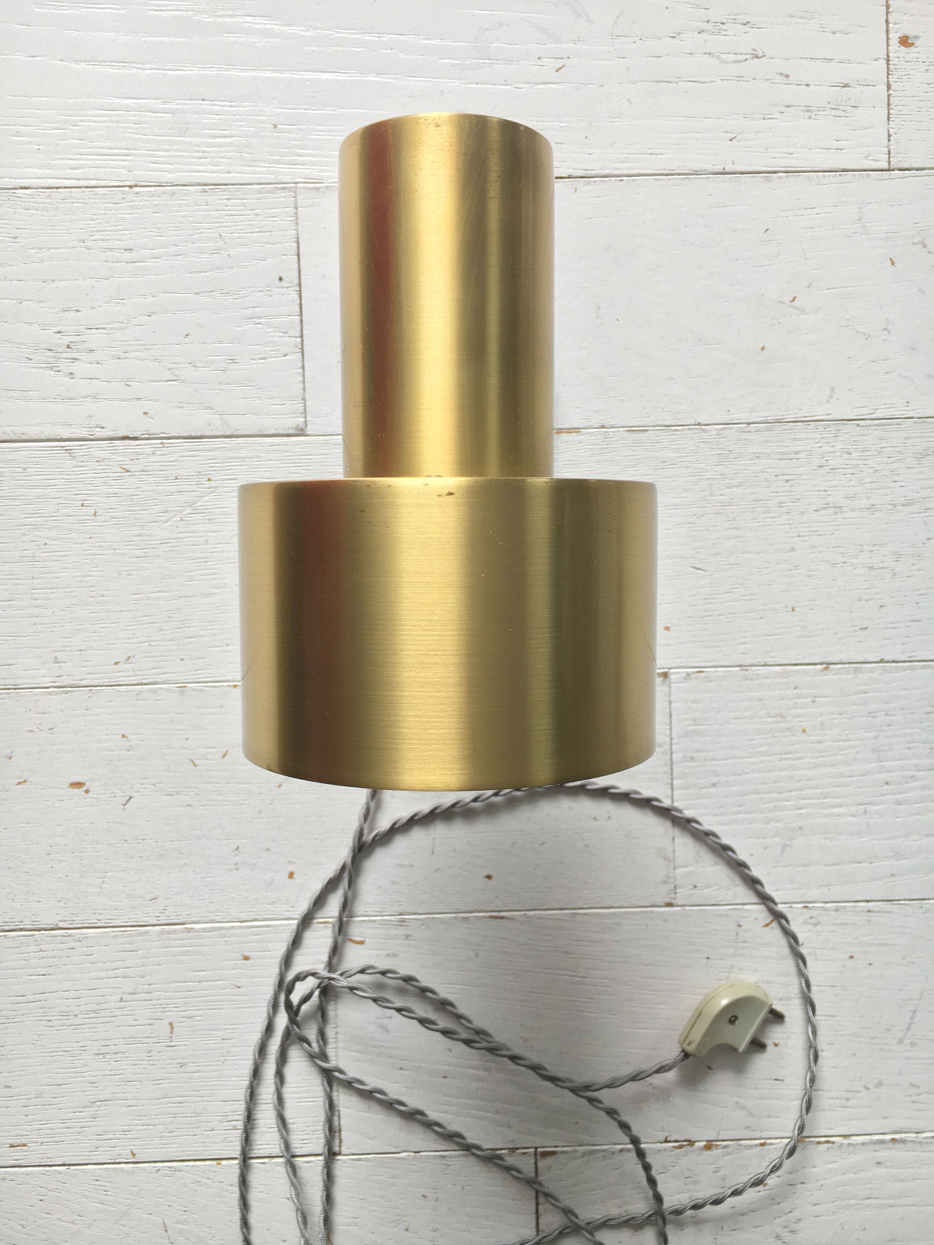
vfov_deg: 61.7
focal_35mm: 29
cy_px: 622
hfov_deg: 48.2
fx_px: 1043
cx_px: 467
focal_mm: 4.15
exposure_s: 1/100
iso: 25
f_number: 2.2
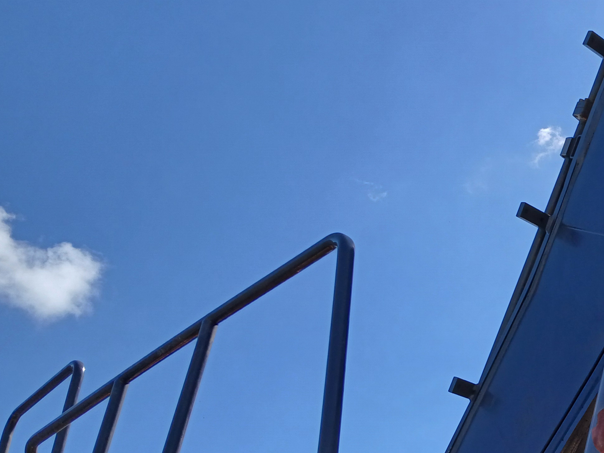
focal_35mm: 55
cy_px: 289
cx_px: 627
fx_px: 960
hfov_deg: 31.8
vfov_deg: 26.5
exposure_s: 1/853
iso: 20
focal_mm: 3.98
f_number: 1.8
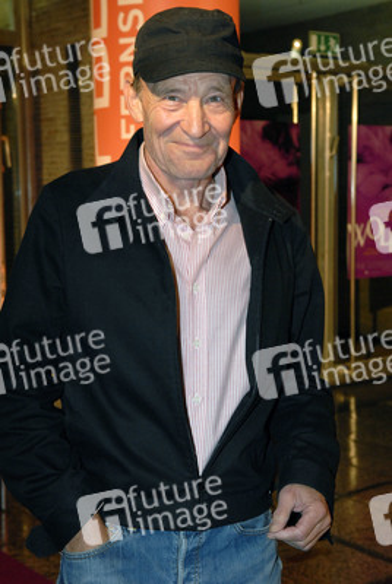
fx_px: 928
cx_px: 196
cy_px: 292
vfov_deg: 35.0
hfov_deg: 23.9
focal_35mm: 57
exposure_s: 1/125
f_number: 5.6
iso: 800
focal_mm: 38
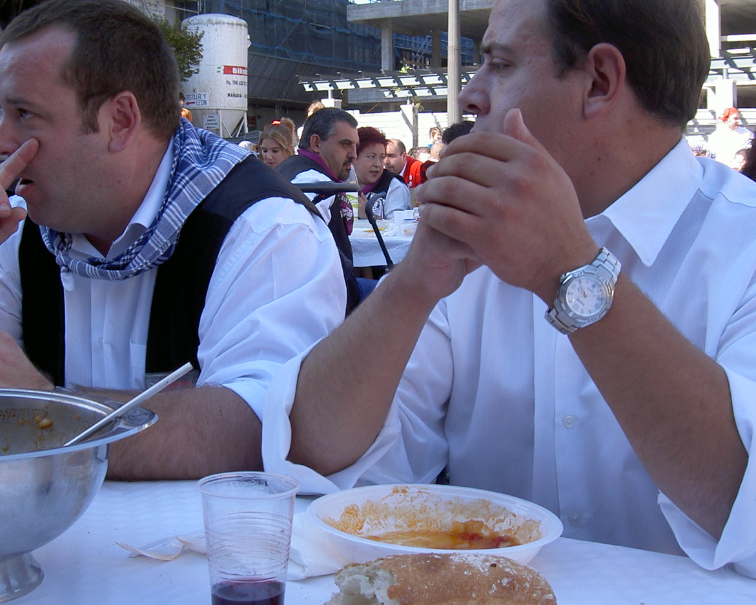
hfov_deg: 35.9
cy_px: 227
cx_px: 323
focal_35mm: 52
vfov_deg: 29.0
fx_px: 1164
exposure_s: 1/137
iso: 100
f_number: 4.7
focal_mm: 8
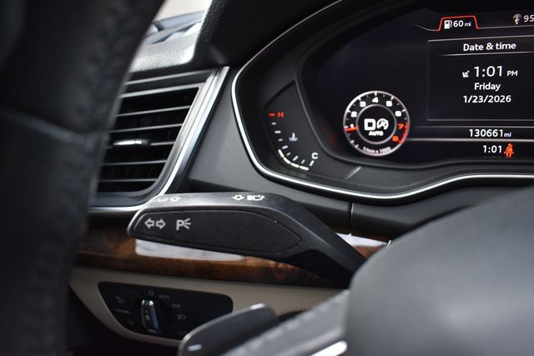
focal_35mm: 27
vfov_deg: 48.0
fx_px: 401
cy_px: 178
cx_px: 267
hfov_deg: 67.4
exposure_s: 1/250
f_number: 3.5
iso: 800
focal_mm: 18
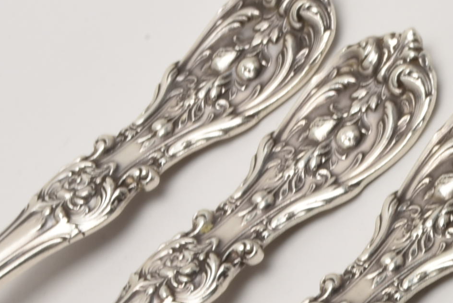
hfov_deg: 7.7
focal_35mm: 262
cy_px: 461
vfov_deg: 5.2
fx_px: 3294
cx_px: 699
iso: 100
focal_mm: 55
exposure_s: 1/125
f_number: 25
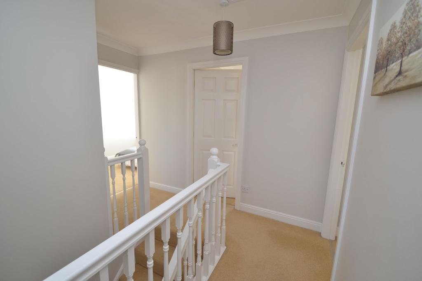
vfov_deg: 77.3
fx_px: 176
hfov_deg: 100.4
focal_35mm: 15
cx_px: 211
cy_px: 140
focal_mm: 10
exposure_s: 1/80
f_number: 4.5
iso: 400
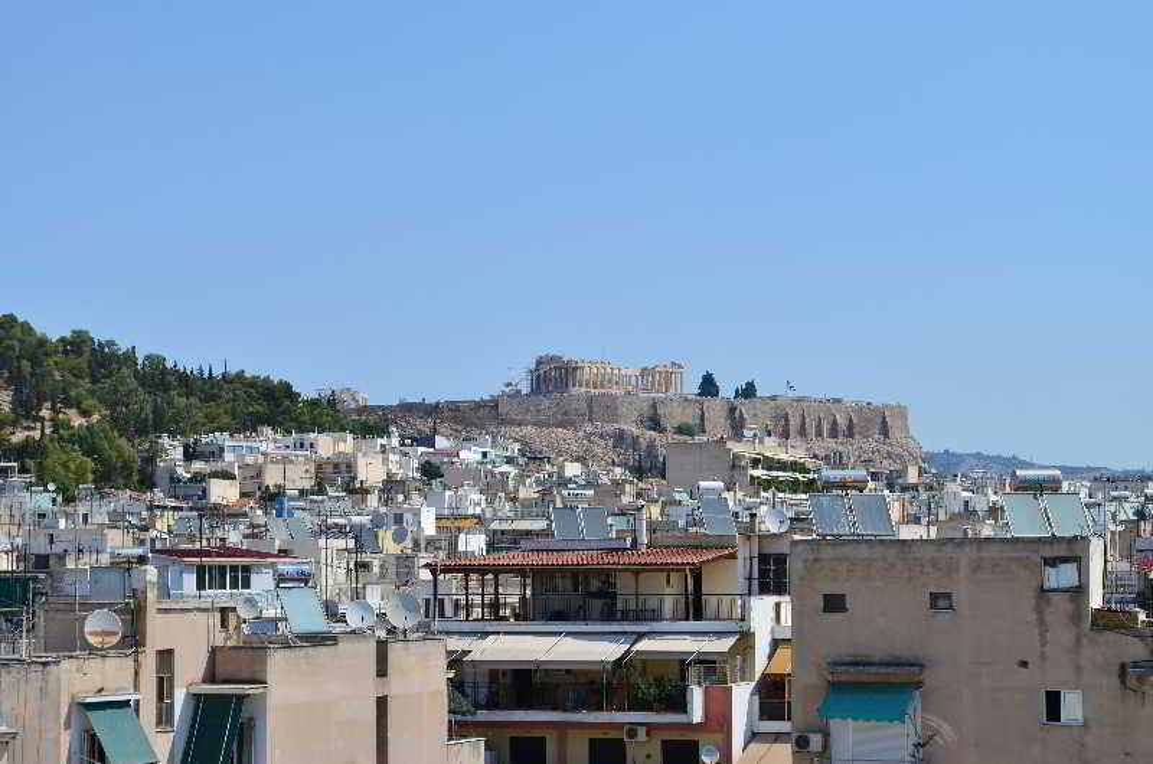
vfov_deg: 16.5
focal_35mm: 82
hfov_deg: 24.7
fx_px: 2637
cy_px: 382
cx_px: 576
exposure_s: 1/640
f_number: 8
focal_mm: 55
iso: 100
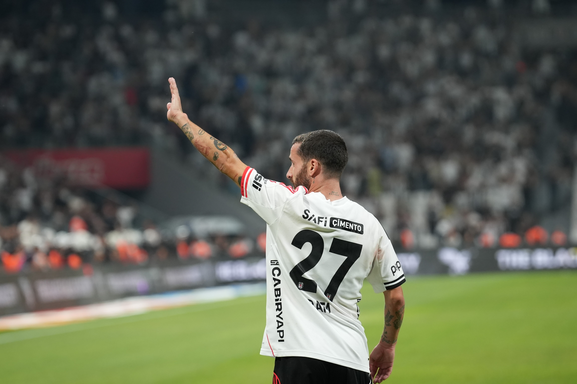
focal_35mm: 225
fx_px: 3606
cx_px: 288
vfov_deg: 6.1
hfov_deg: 9.1
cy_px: 192
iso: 1600
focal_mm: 150
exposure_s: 1/1250
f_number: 2.8
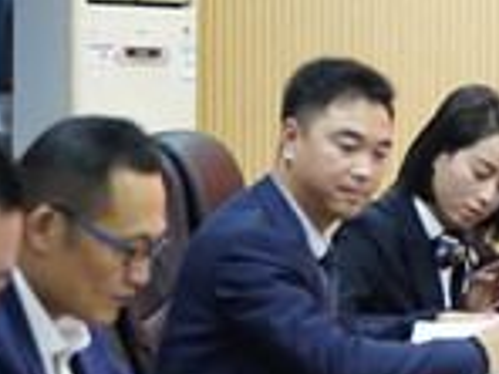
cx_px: 860
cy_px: 165
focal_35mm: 185
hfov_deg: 10.2
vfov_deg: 8.0
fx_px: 2667
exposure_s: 1/160
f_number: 2.8
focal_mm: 38
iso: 2000
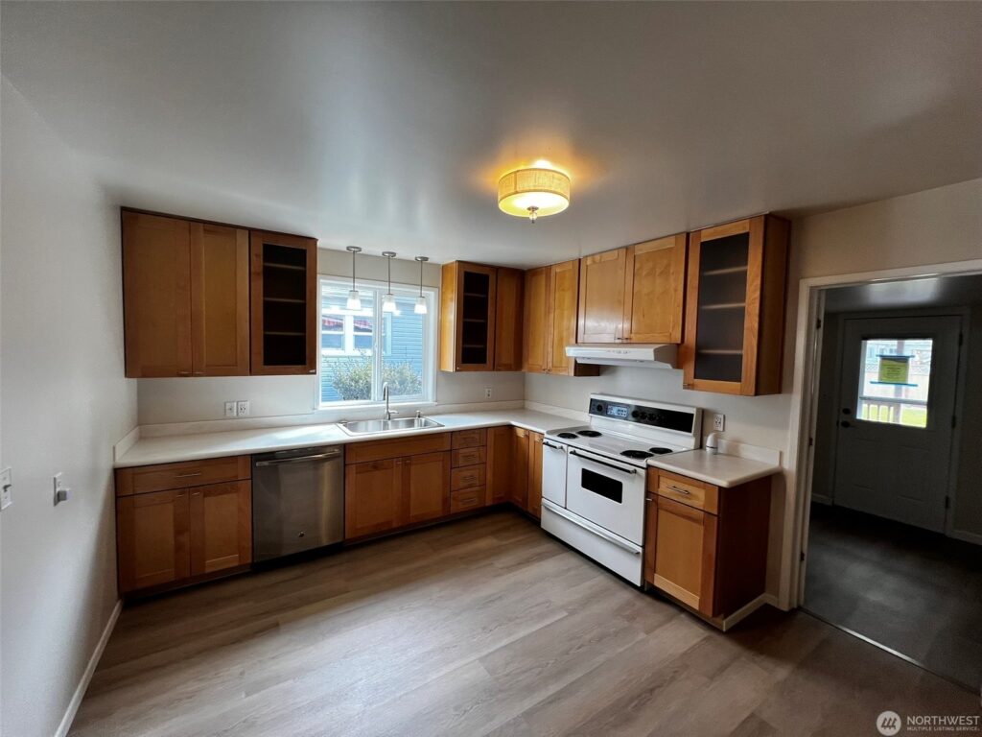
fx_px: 369
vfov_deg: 89.9
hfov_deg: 106.2
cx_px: 491
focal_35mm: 13
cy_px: 368
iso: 64
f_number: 1.8
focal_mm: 1.57
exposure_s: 1/120
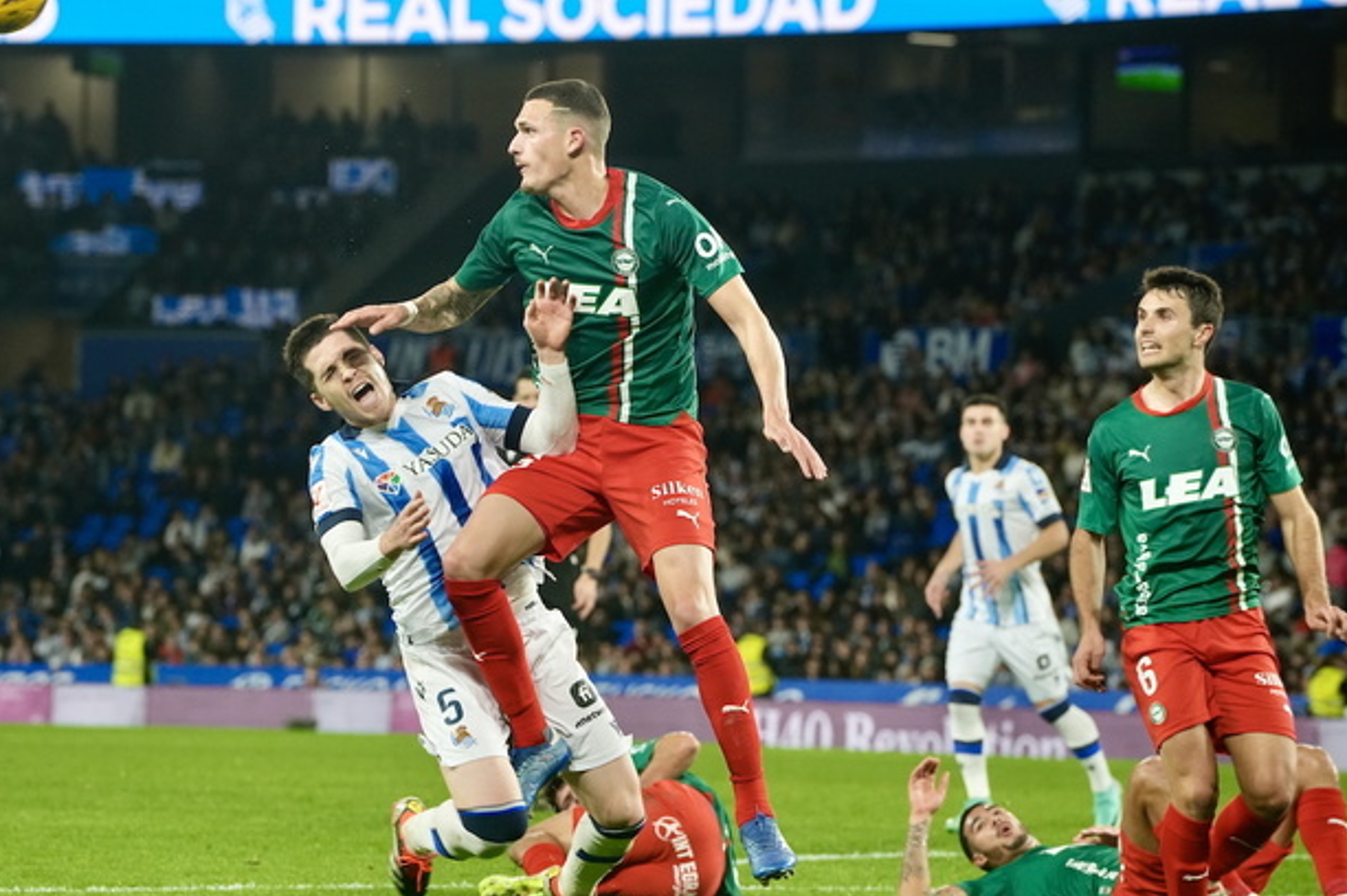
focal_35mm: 237
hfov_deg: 8.7
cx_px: 574
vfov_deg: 5.8
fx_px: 8863
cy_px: 402
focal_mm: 200
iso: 3200
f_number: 6.3
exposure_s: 1/640
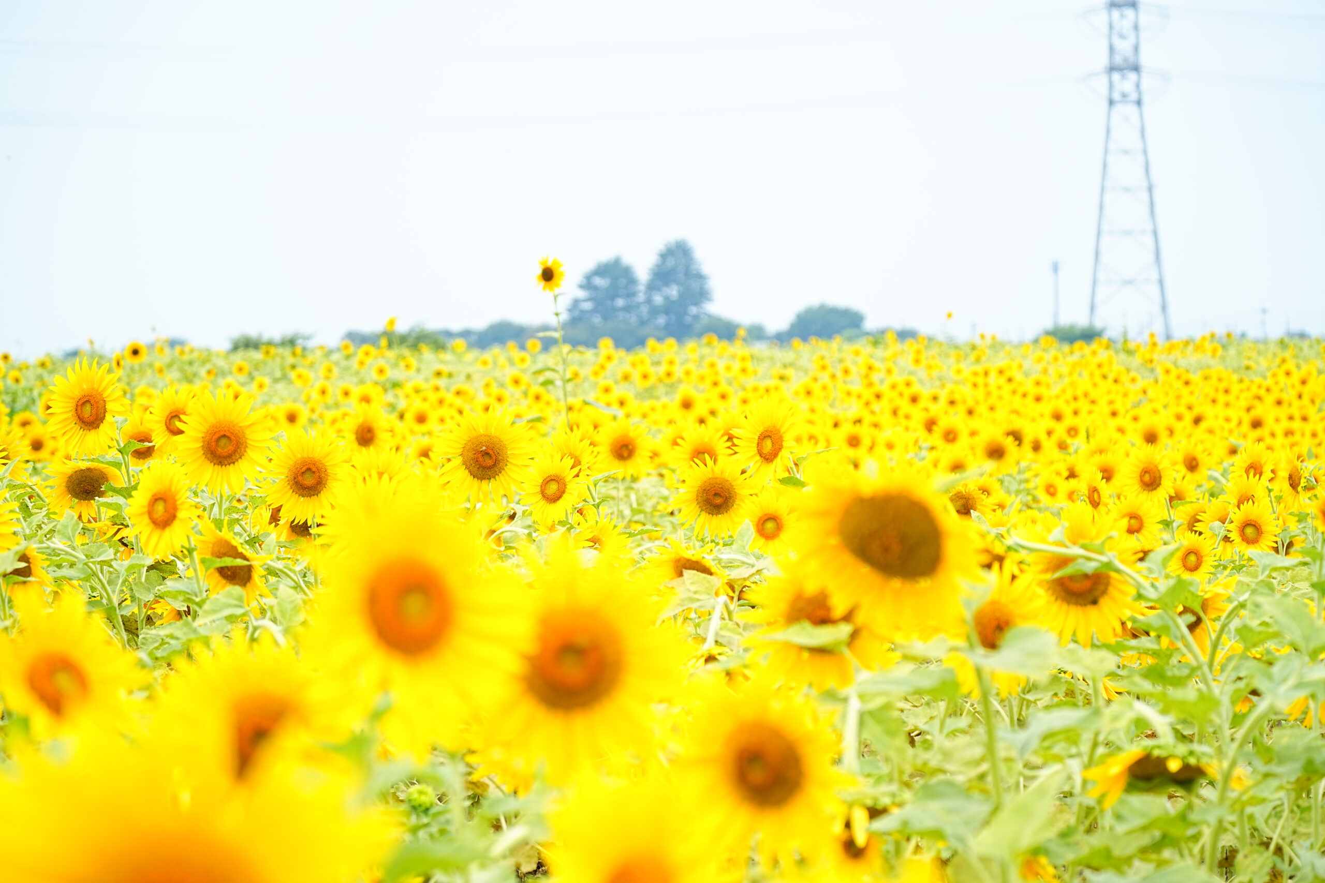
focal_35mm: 115
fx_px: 4233
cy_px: 442
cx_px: 662
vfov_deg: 11.9
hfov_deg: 17.8
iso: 400
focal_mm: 115
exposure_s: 1/800
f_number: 5.6
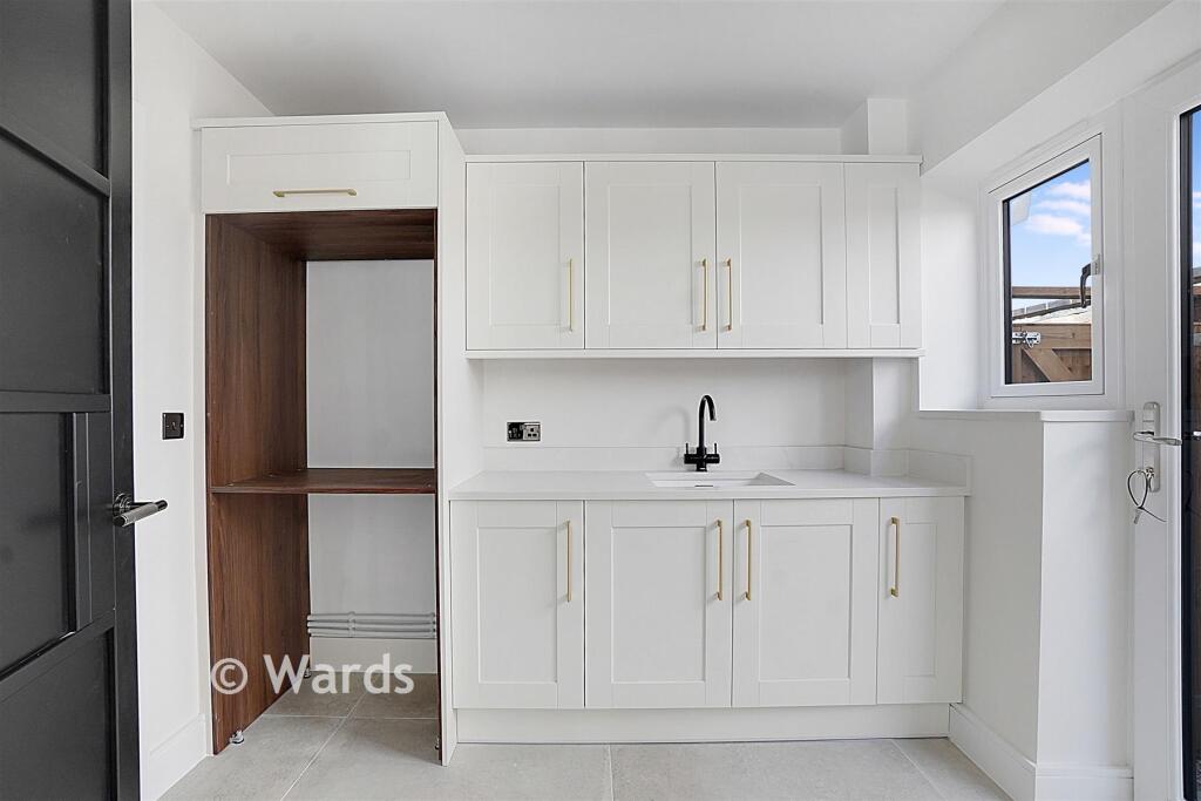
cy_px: 400
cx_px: 600
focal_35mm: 15
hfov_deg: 100.4
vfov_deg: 77.3
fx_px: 500
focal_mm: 10
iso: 800
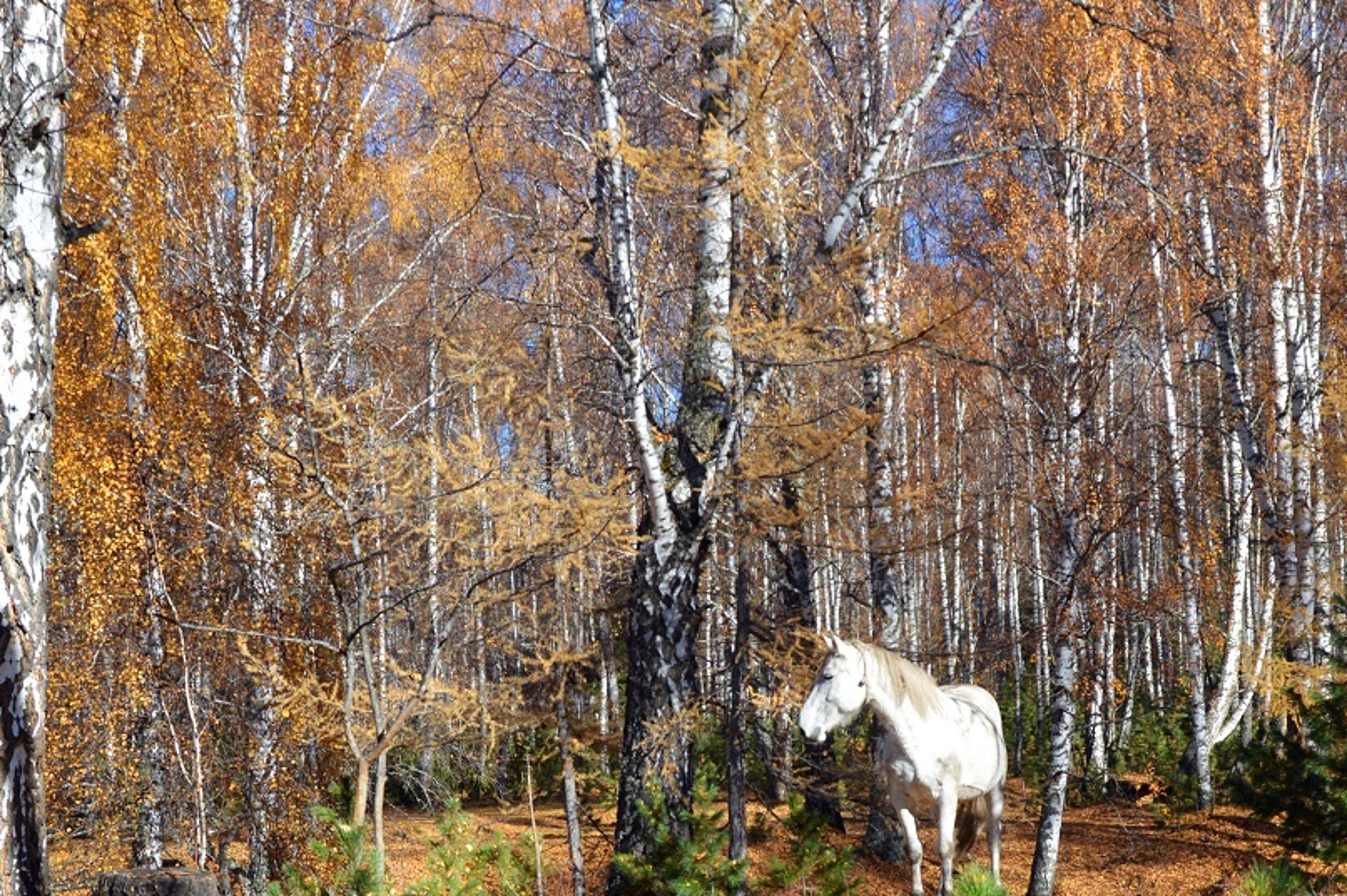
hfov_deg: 30.0
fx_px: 2505
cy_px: 746
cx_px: 790
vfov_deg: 20.0
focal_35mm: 67
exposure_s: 1/320
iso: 200
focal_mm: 24
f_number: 9
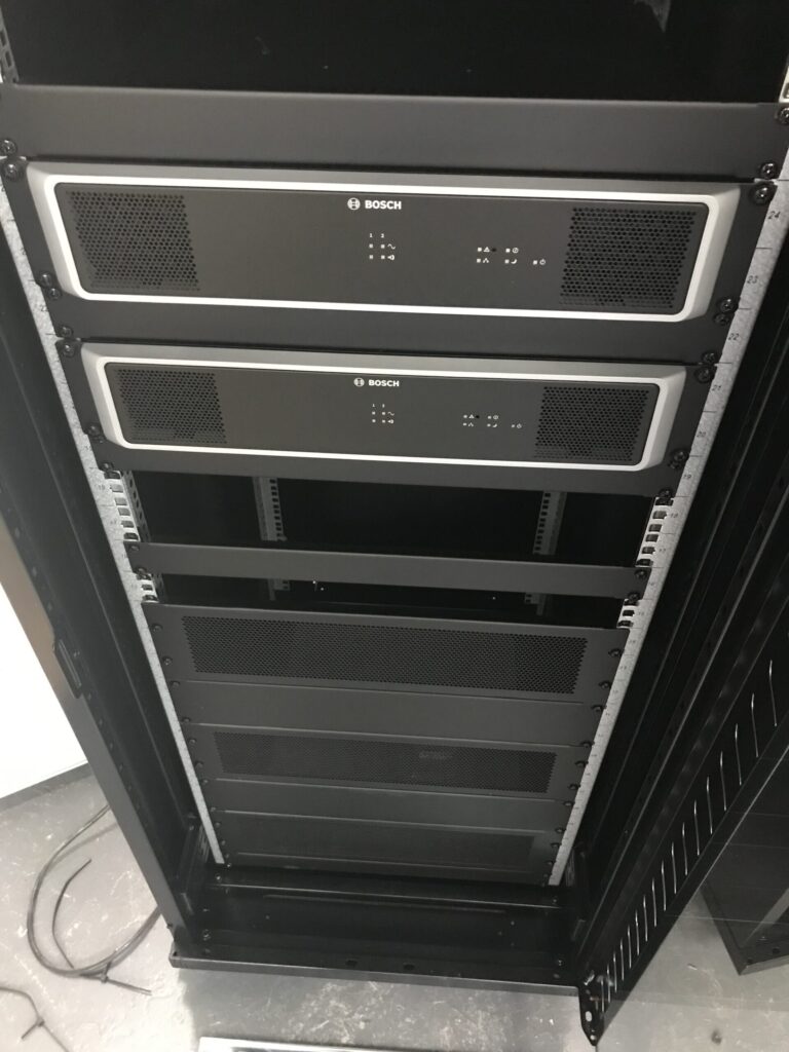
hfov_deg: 49.7
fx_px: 851
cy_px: 526
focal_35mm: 28
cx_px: 394
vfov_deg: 63.4
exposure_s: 1/5
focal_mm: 3.99
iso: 80
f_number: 1.8
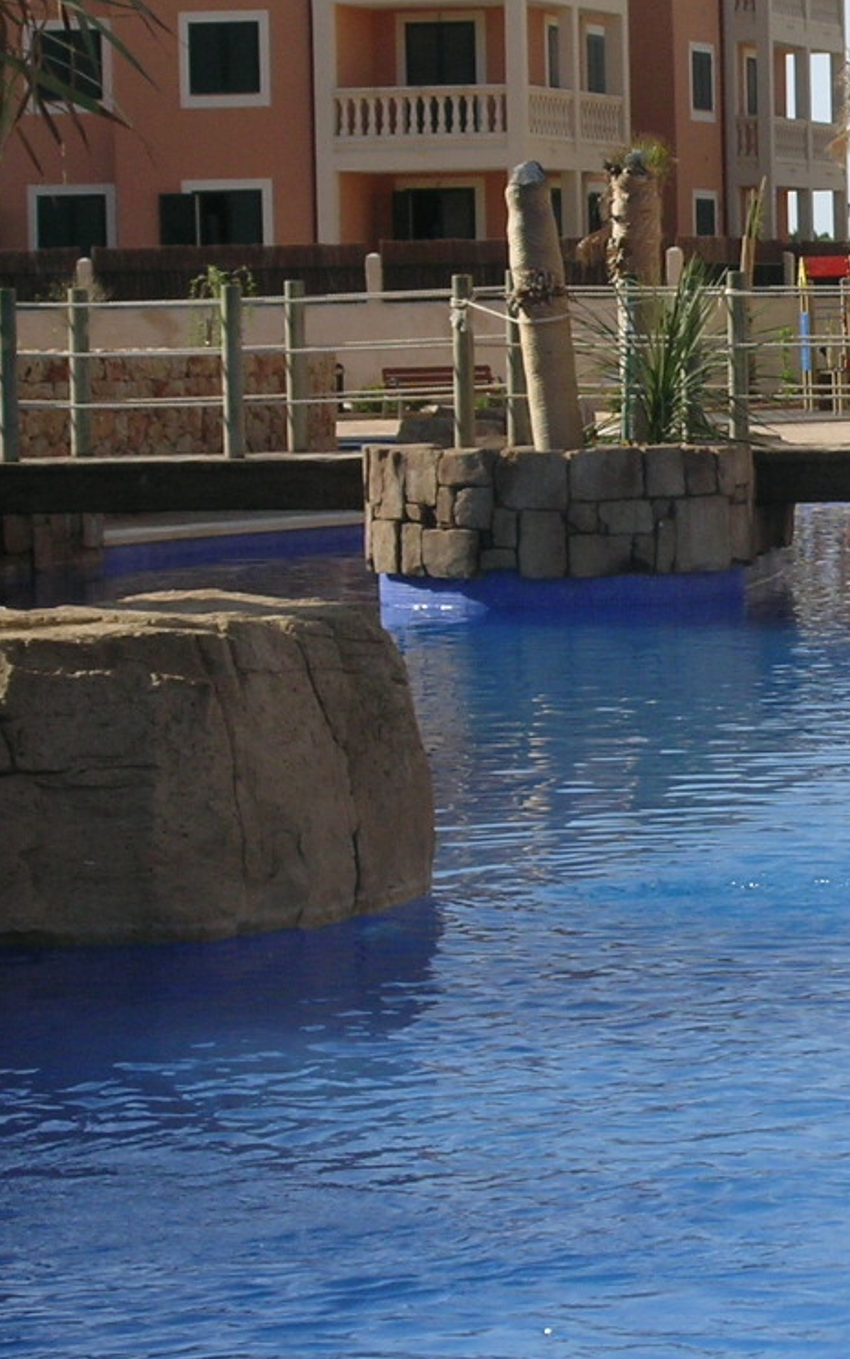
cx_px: 1071
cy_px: 553
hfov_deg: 9.3
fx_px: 5152
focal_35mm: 139
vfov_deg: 15.0
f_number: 7.4
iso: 50
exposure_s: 1/209
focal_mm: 12.6
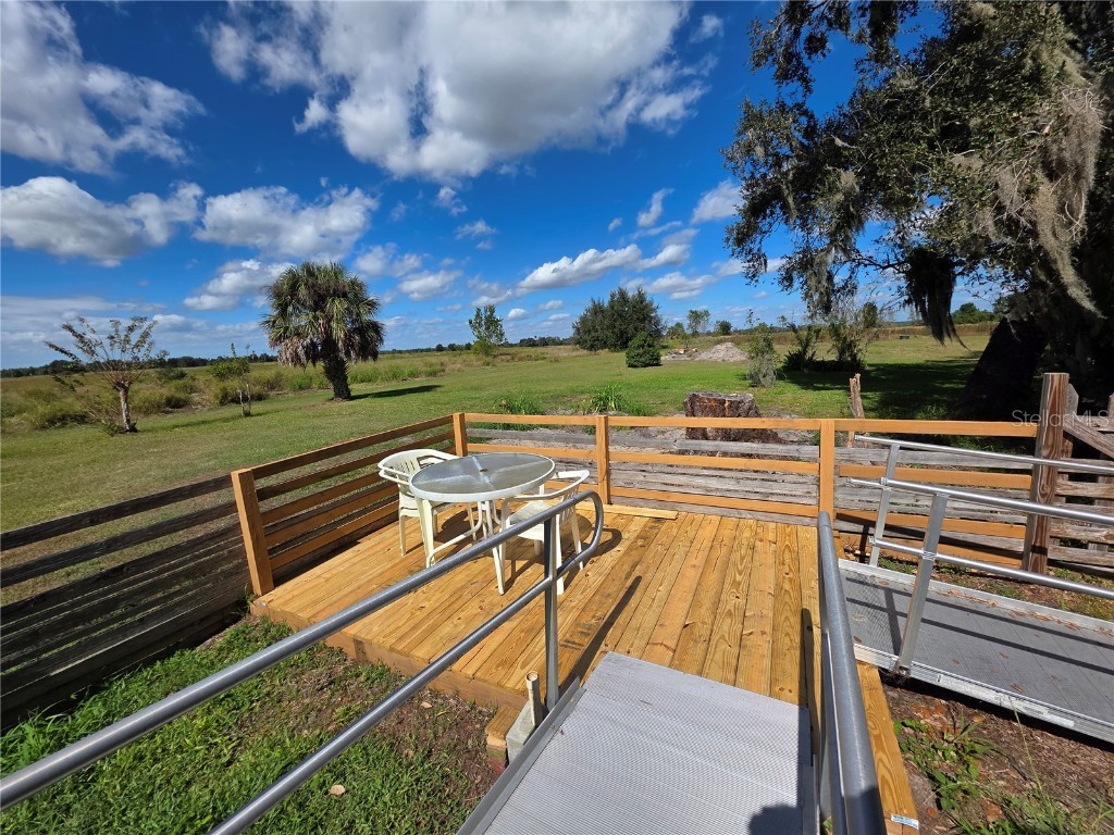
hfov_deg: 106.2
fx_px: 418
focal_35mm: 13
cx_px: 557
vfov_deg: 89.9
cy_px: 418
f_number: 1.9
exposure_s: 1/3521
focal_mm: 2.2
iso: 40
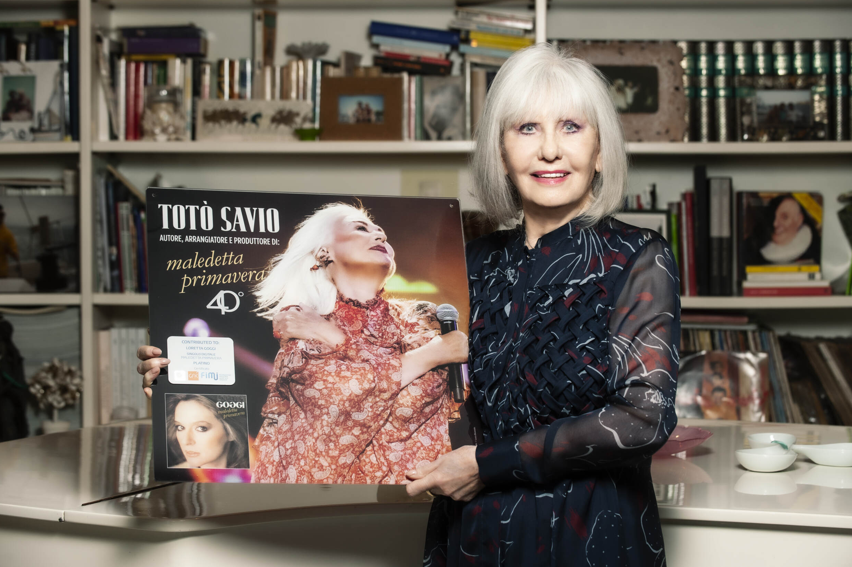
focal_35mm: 93
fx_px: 2199
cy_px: 275
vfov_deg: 14.7
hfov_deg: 21.9
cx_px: 431
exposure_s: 1/125
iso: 400
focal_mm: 90
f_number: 5.6
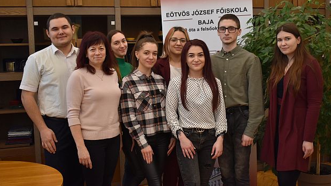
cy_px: 92
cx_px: 167
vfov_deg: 27.4
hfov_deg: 46.8
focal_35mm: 44
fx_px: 382
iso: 900
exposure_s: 1/125
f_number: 4
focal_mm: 27
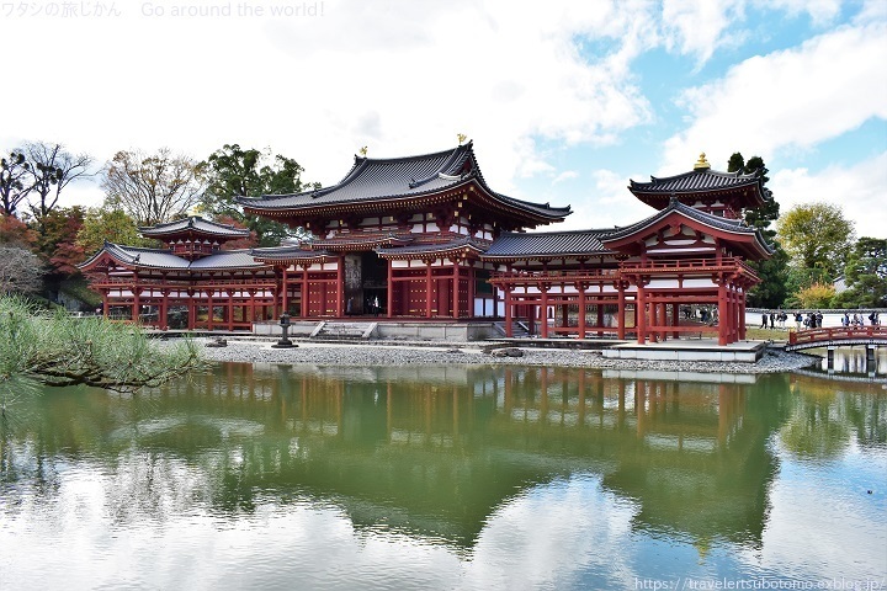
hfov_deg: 67.4
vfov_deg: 47.9
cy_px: 296
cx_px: 444
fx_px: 665
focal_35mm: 27
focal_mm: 18
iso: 400
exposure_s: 1/640
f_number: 8
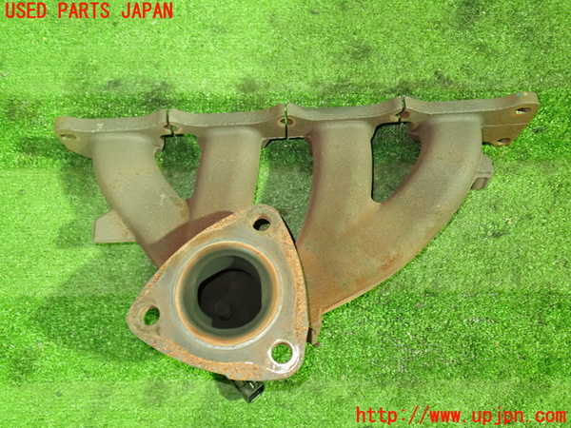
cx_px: 286
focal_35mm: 30
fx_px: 495
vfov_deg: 46.8
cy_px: 214
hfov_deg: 60.0
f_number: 2.3
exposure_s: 1/15
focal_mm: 5.4
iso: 800
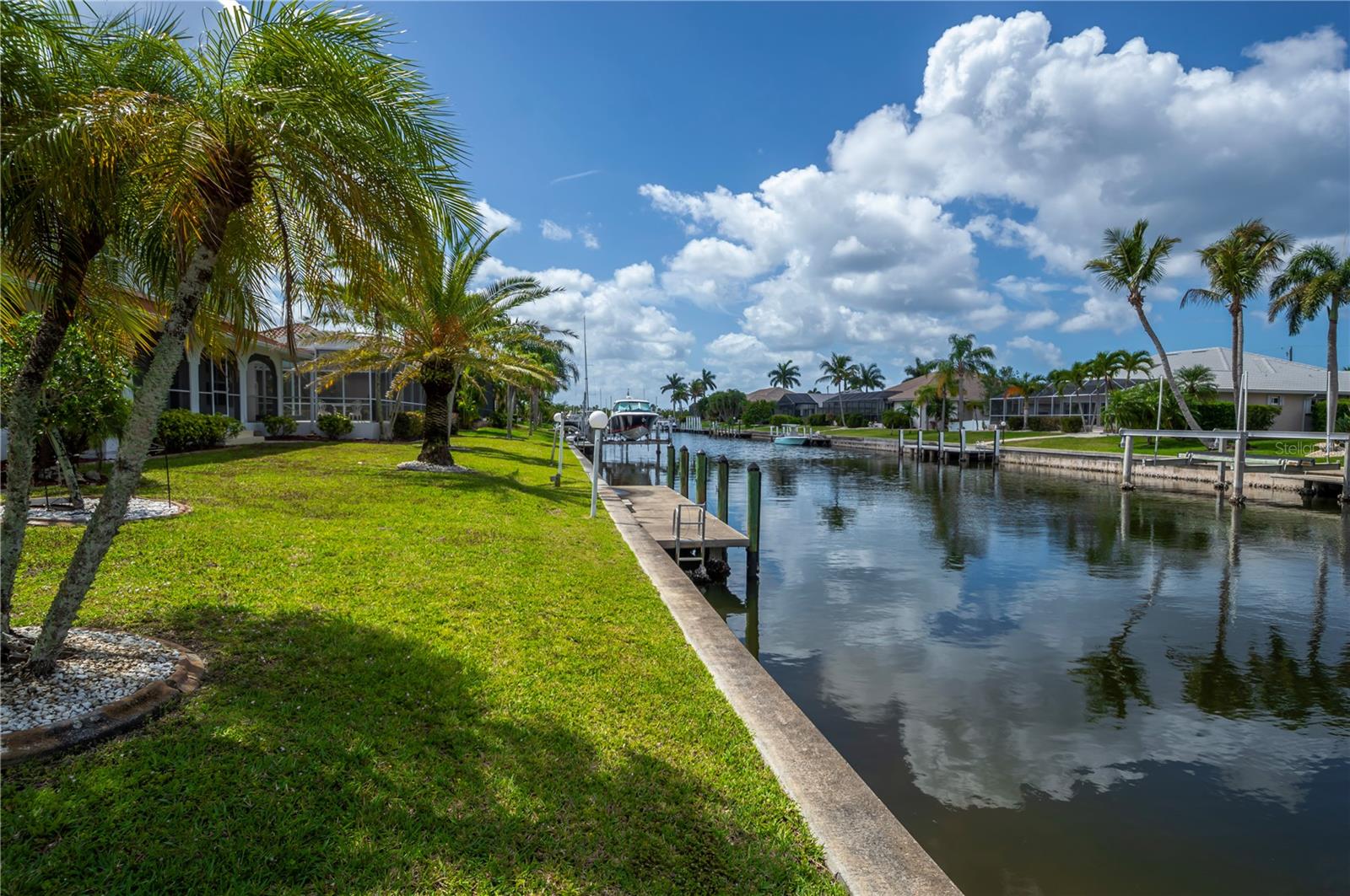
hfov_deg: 90.1
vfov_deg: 67.3
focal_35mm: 18
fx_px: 674
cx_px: 675
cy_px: 448
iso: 100
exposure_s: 1/250
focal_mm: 12
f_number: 8
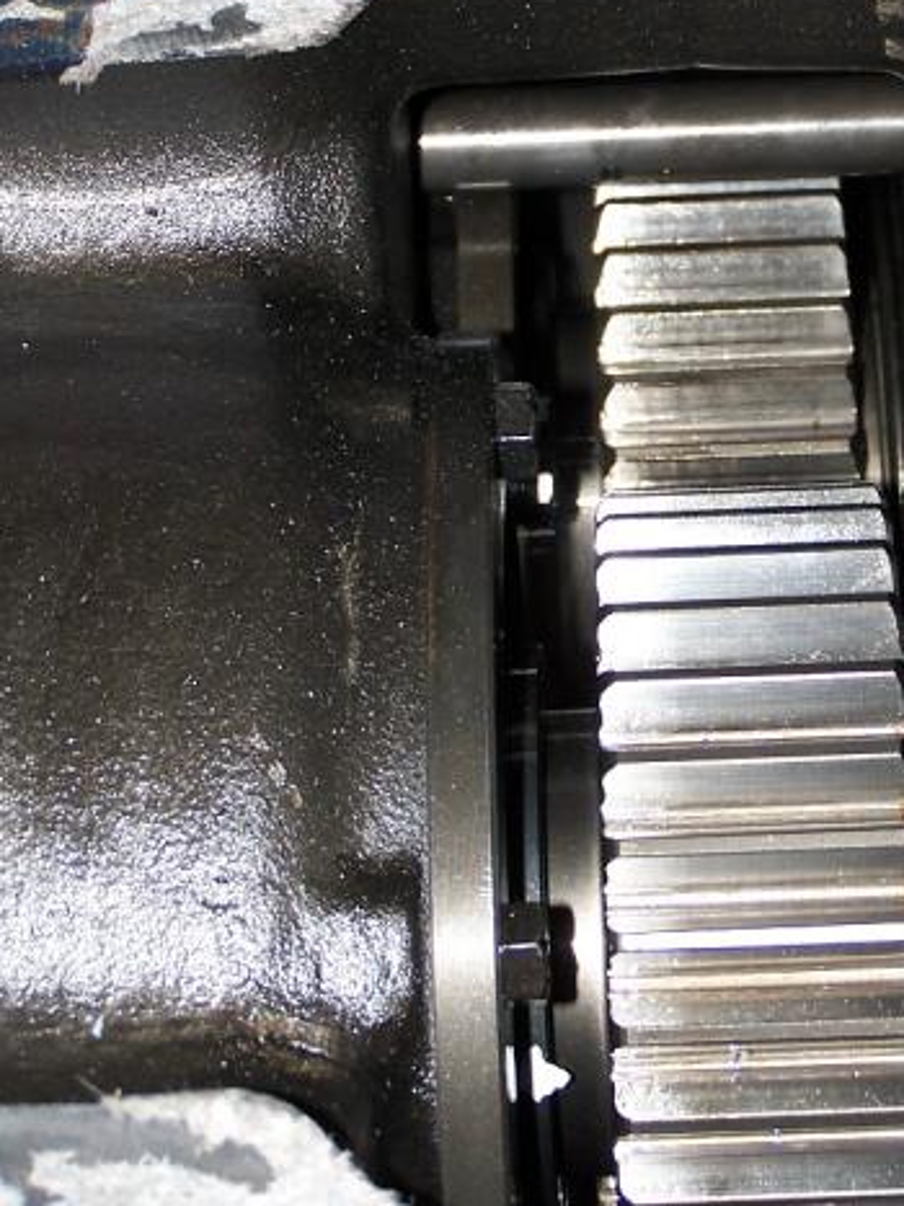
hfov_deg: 10.2
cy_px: 359
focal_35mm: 145
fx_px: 5051
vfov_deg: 13.6
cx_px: 529
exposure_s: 1/90
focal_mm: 15.6
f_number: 3.2
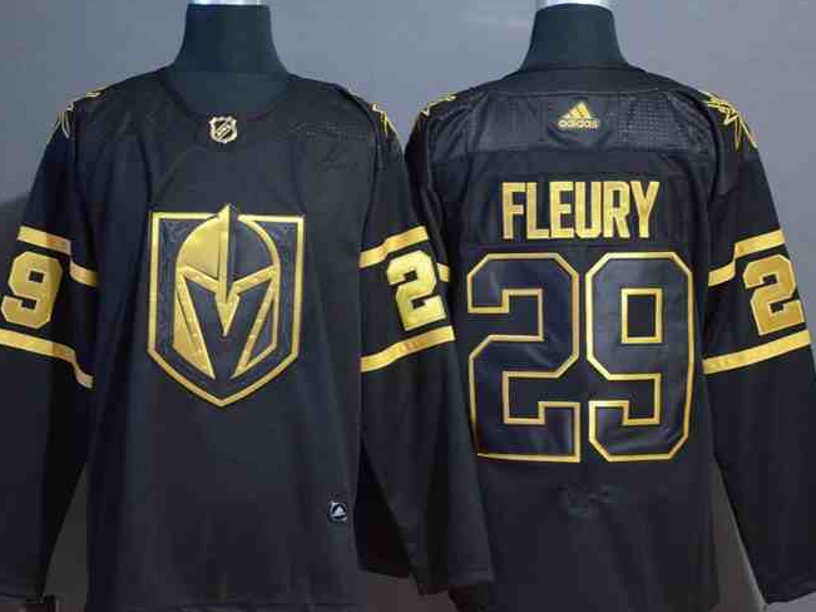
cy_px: 293
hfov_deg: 21.3
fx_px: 2168
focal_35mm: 92
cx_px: 387
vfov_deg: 16.1
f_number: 4.8
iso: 4000
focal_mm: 52
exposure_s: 1/10
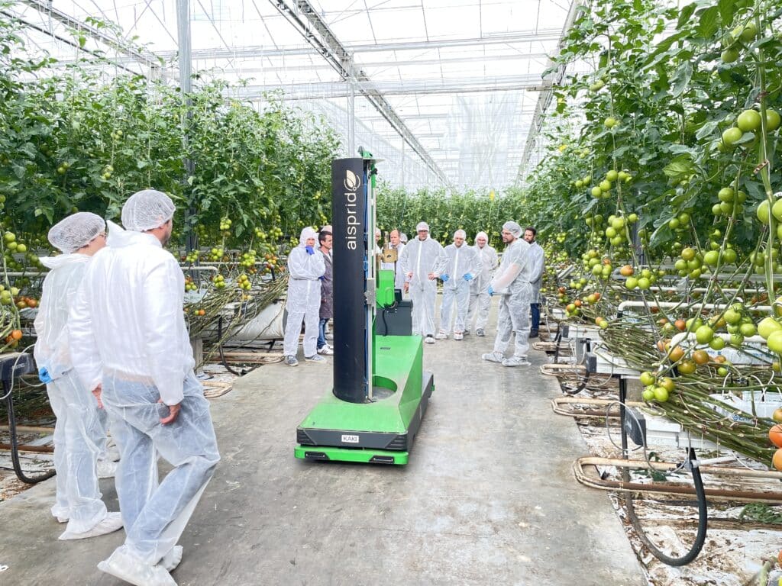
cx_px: 391
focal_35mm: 26
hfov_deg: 67.3
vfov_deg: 53.1
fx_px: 587
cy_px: 293
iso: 32
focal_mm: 4.2
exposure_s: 1/246
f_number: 1.6
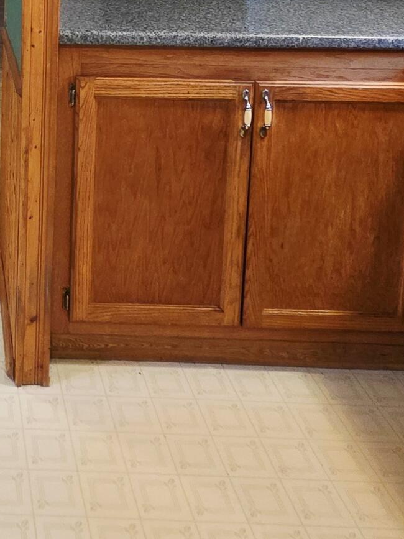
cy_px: -89
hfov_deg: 28.1
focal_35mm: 45
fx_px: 700
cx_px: -82
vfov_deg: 34.6
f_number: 1.9
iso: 320
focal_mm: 2.2
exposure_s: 1/60.2
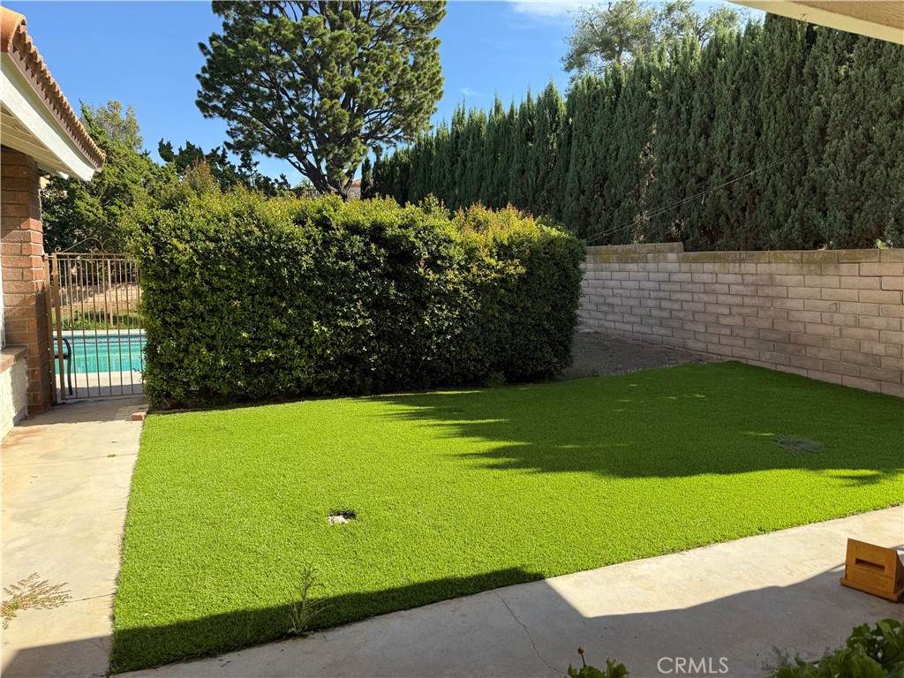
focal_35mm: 24
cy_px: 339
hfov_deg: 71.6
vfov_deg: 56.8
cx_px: 452
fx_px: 627
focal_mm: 6.76
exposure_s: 1/1653
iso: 80
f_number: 1.78
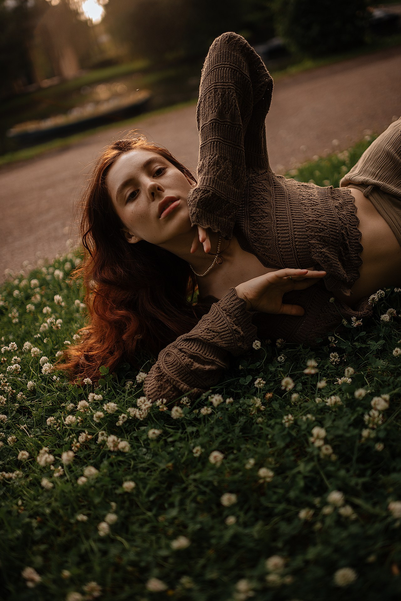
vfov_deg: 54.4
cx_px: 200
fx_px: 584
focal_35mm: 35
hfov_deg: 37.9
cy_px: 300
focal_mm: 35
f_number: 1.4
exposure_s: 1/500
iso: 100
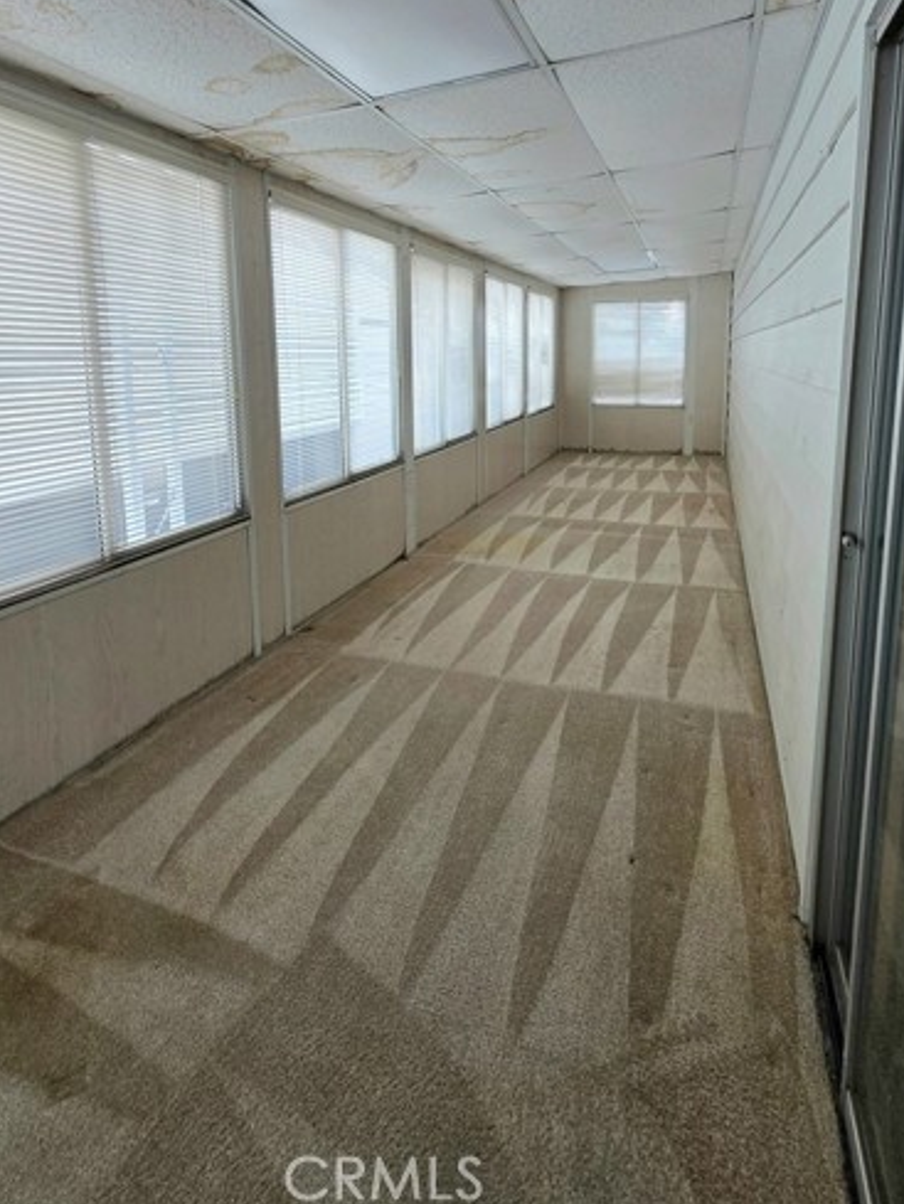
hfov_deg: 73.9
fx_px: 592
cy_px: 426
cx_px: 547
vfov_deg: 88.5
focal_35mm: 17
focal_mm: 1.7
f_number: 2.2
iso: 50
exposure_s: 1/60.2
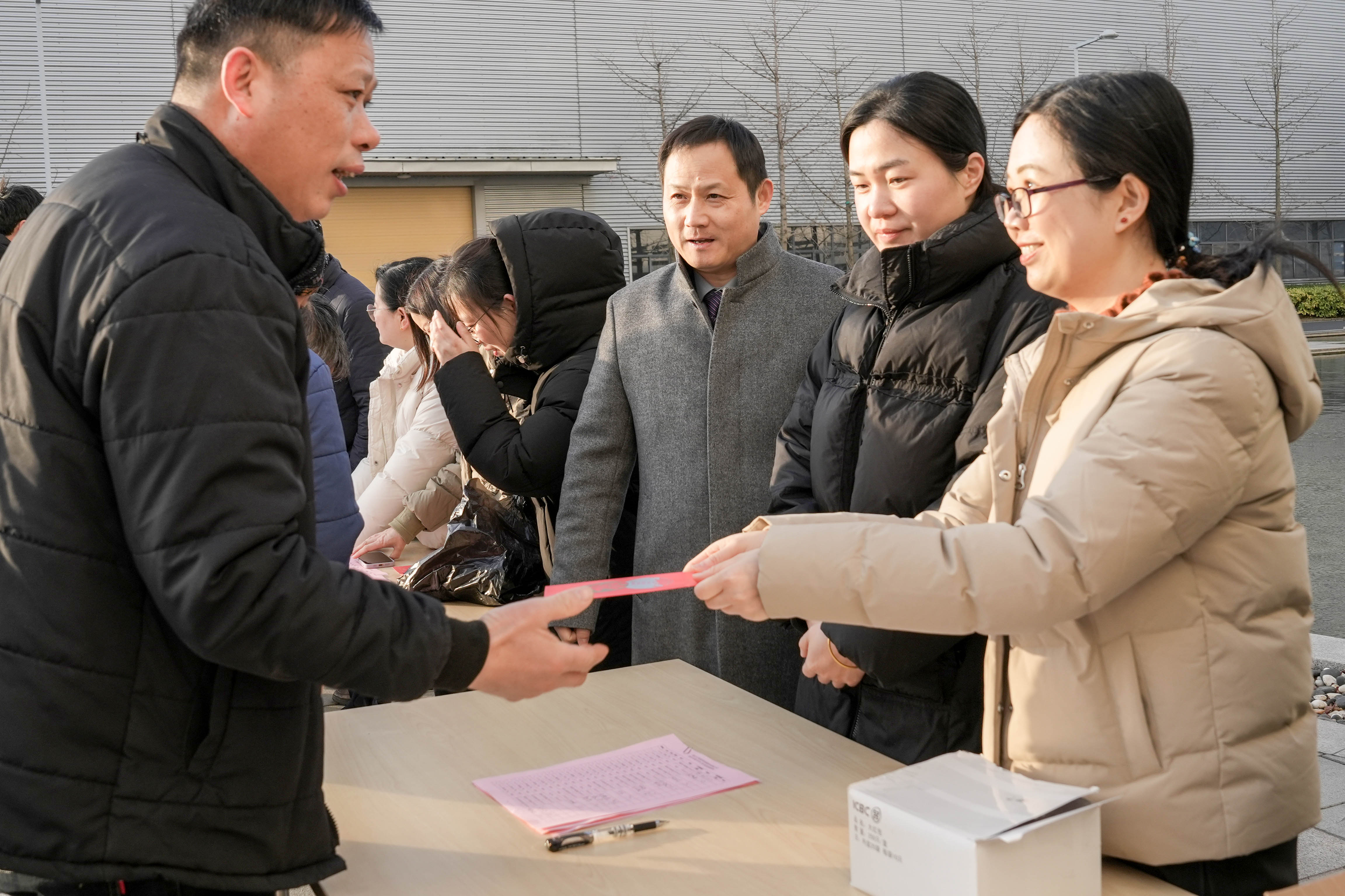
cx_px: 672
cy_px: 448
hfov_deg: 53.1
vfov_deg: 36.9
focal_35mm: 36
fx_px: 1345
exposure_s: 1/250
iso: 320
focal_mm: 24
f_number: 6.3
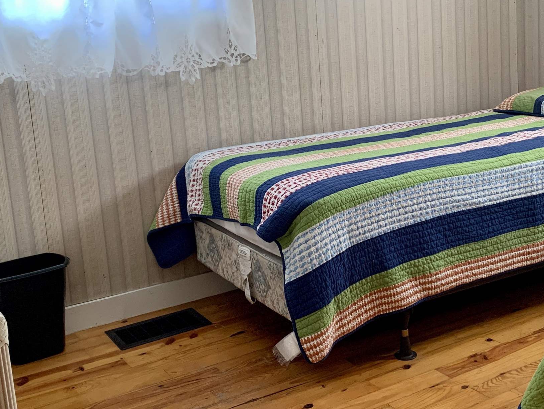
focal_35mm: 49
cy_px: 158
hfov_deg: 38.7
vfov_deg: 29.6
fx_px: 770
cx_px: 334
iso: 160
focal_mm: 4.25
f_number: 1.8
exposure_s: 1/60
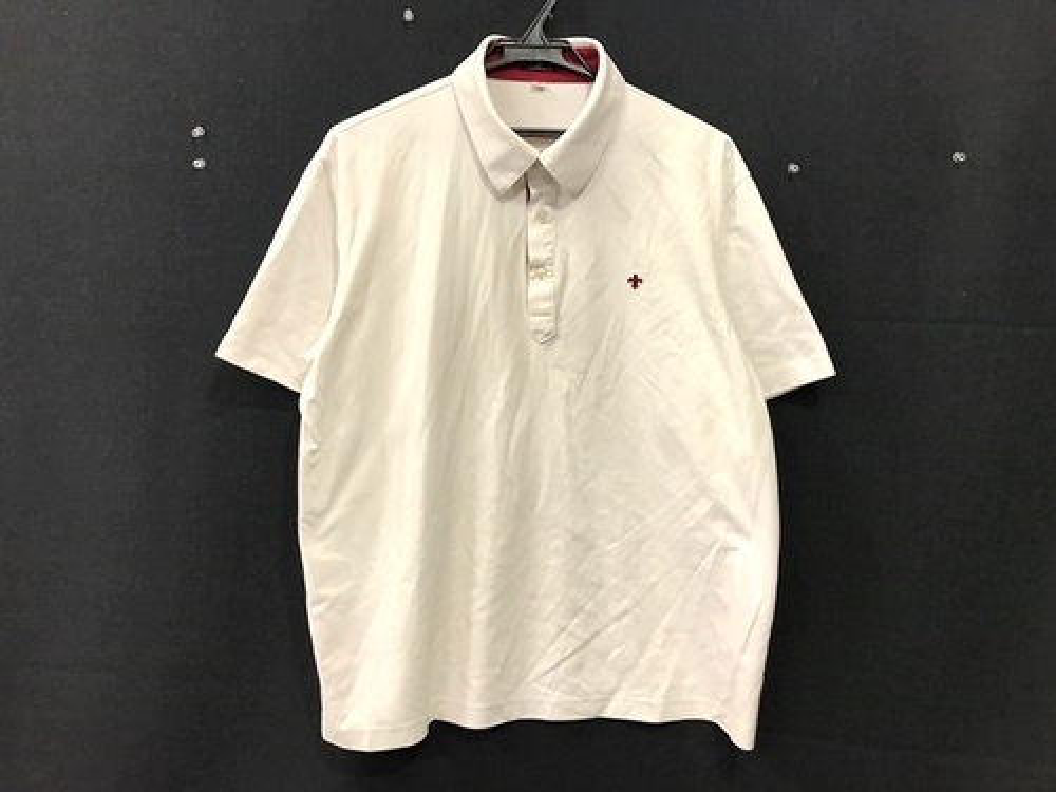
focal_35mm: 28
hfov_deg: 63.4
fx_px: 854
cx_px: 528
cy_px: 396
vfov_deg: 49.7
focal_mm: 3.99
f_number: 1.8
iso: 32
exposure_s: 1/50
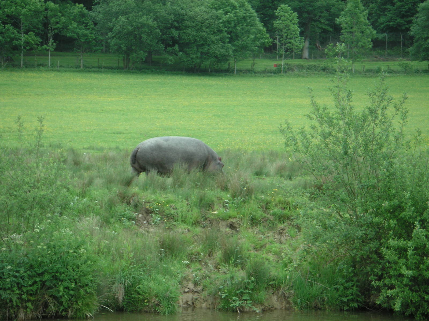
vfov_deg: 13.0
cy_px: 160
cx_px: 214
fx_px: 1413
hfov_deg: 17.3
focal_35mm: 114
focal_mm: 18.9
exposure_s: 1/114
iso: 50
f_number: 4
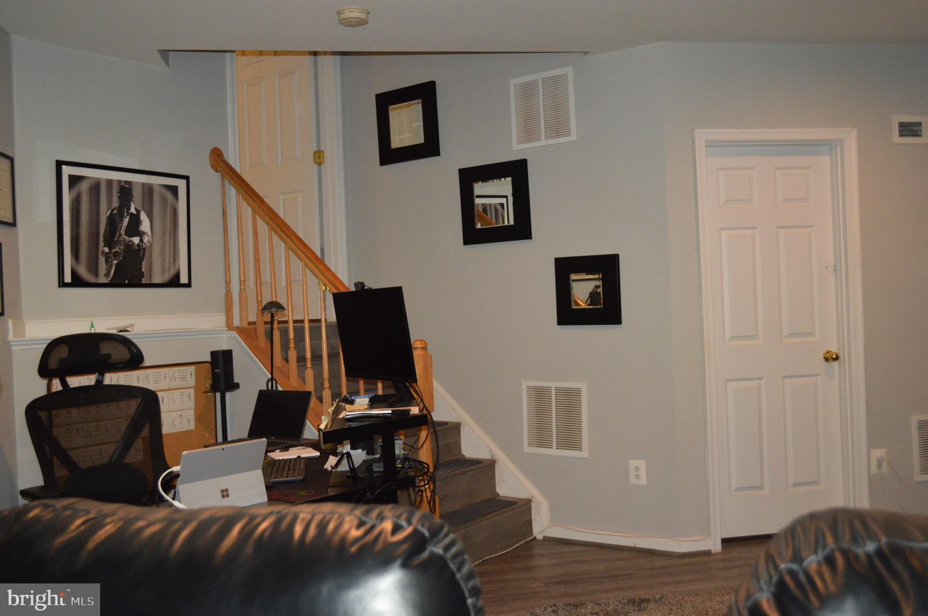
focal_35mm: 33
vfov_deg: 39.9
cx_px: 464
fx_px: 850
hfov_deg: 57.3
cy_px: 308
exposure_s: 1/60
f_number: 4
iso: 2000
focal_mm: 22
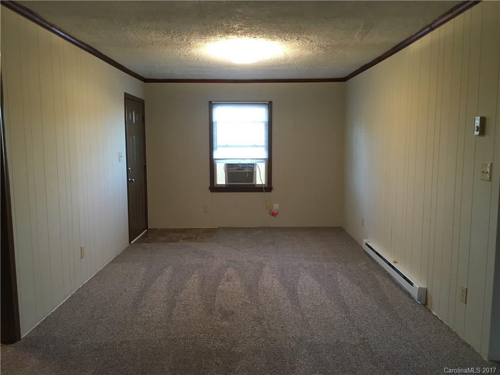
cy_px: 188
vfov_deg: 48.2
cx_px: 250
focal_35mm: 29
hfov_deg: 61.7
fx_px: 419
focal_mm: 4.15
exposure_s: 1/24
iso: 200
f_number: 2.2
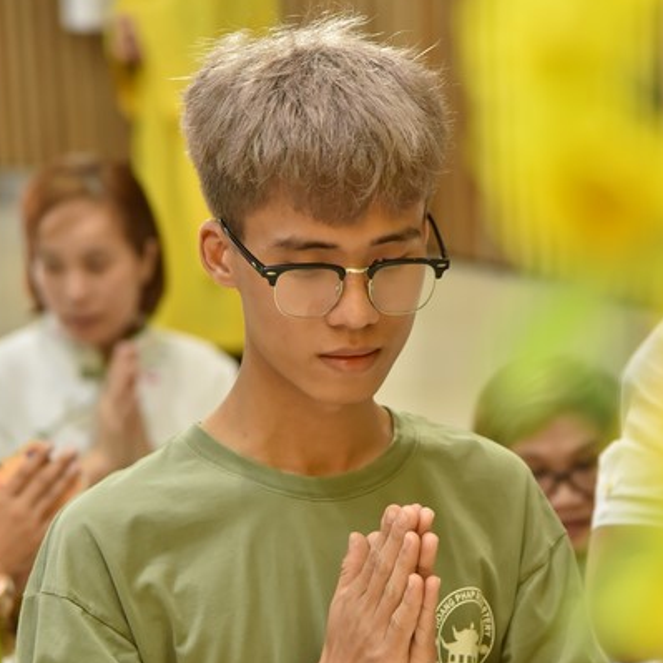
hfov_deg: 10.5
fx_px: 3597
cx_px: 335
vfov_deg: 10.5
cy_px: 439
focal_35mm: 166
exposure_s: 1/100
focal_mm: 120
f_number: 4.5
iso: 1000
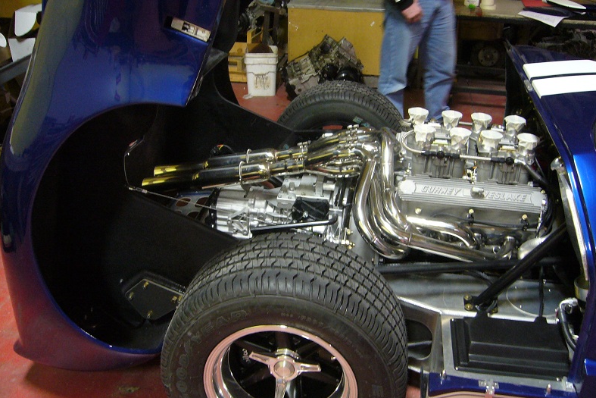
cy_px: 191
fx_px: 613
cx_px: 300
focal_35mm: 37
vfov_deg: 36.0
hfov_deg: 51.9
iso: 200
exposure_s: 1/8
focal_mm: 5.8
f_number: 2.8
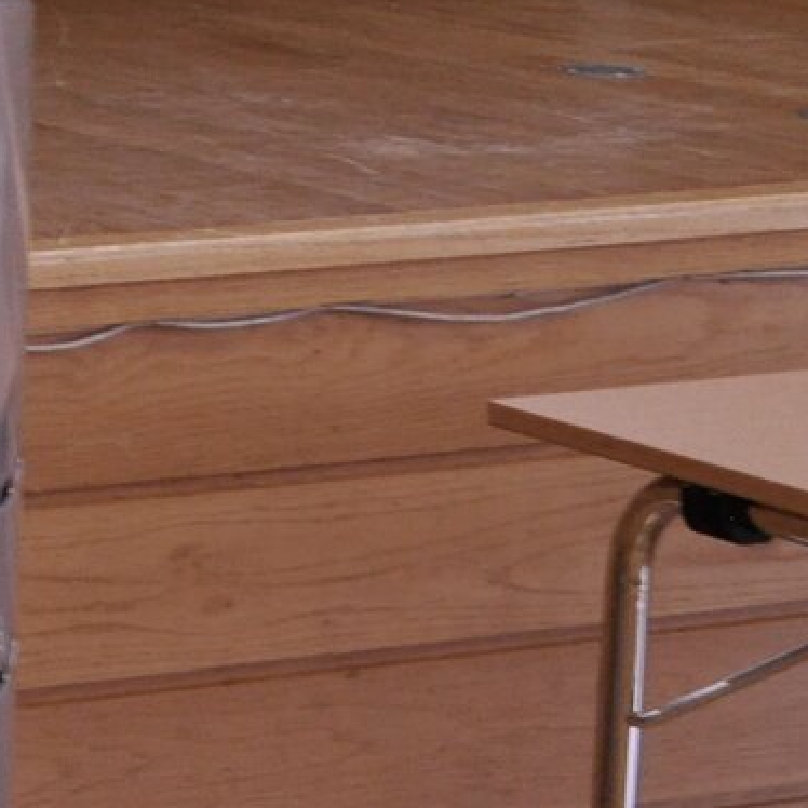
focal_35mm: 197
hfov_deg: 8.2
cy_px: -592
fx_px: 5209
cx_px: -1033
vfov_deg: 8.6
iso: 1000
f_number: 7.1
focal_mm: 29
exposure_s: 1/13
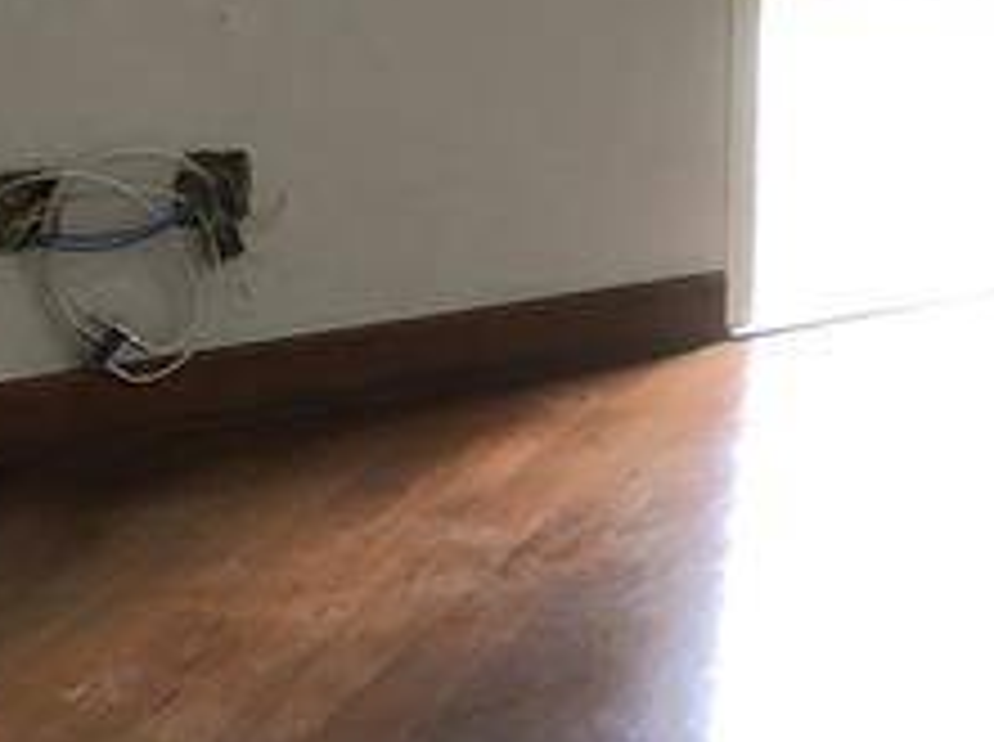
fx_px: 3727
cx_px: 1156
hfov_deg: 14.7
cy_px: -899
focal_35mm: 130
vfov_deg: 10.2
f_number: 1.8
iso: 40
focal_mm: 4
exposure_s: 1/30
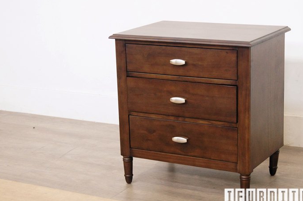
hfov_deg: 23.1
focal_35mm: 88
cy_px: 105
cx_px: 173
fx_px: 740
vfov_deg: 15.5
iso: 1600
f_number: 5.6
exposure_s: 1/80
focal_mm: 50
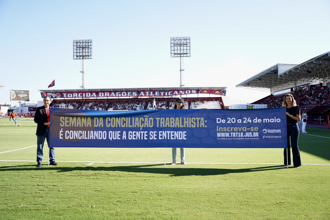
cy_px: 110
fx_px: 293
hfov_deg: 58.8
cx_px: 165
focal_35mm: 32
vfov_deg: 41.3
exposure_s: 1/400
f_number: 2.8
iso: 100
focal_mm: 31.9
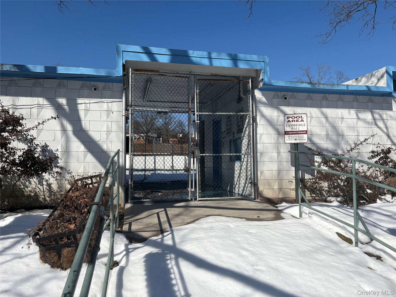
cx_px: 198
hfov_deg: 67.3
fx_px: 297
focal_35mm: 26
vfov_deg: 53.1
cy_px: 148
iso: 50
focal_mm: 5.96
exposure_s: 1/8850
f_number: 1.6
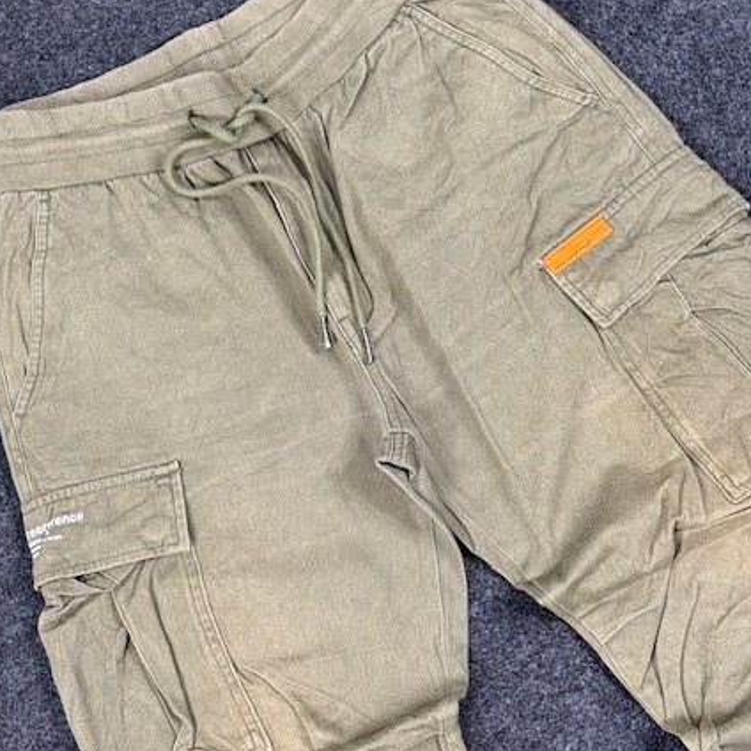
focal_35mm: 64
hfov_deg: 26.9
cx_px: 329
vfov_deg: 26.8
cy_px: 276
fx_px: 1571
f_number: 1.78
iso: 125
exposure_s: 1/50
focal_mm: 6.76
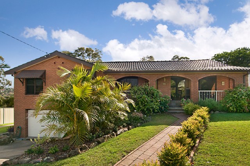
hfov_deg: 90.1
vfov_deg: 67.2
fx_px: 125
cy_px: 83
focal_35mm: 18
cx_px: 125
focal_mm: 12
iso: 250
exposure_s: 1/125
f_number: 8
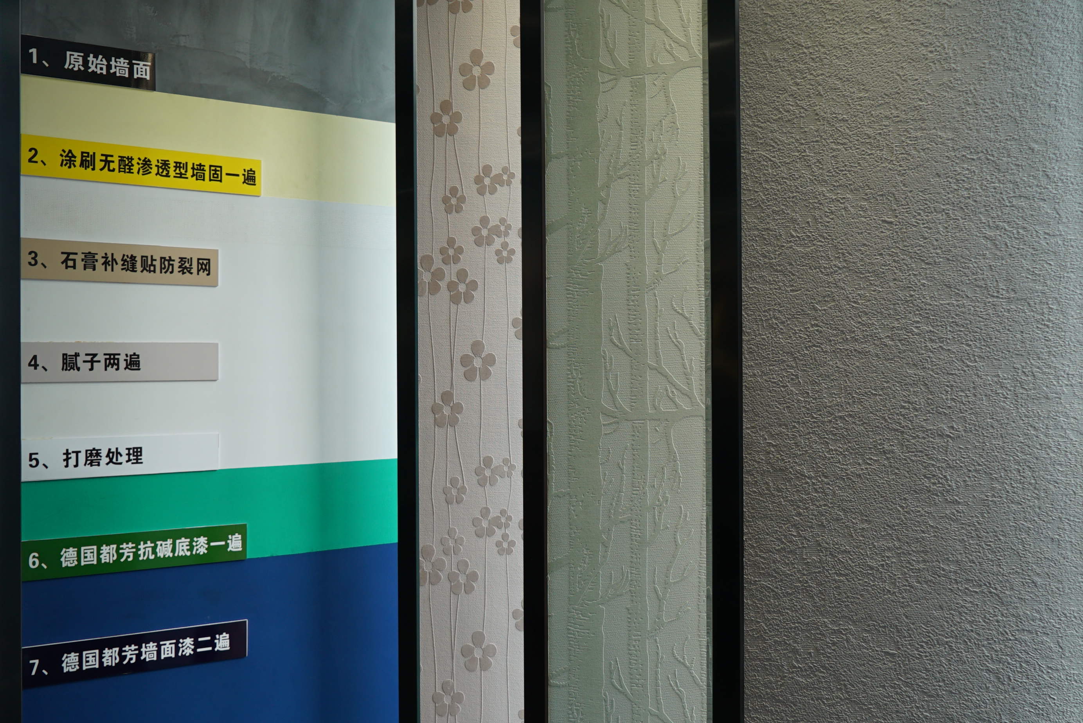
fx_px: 1083
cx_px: 542
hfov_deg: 53.1
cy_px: 362
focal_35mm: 36
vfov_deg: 36.9
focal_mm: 24
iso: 160
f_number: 4
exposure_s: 1/160
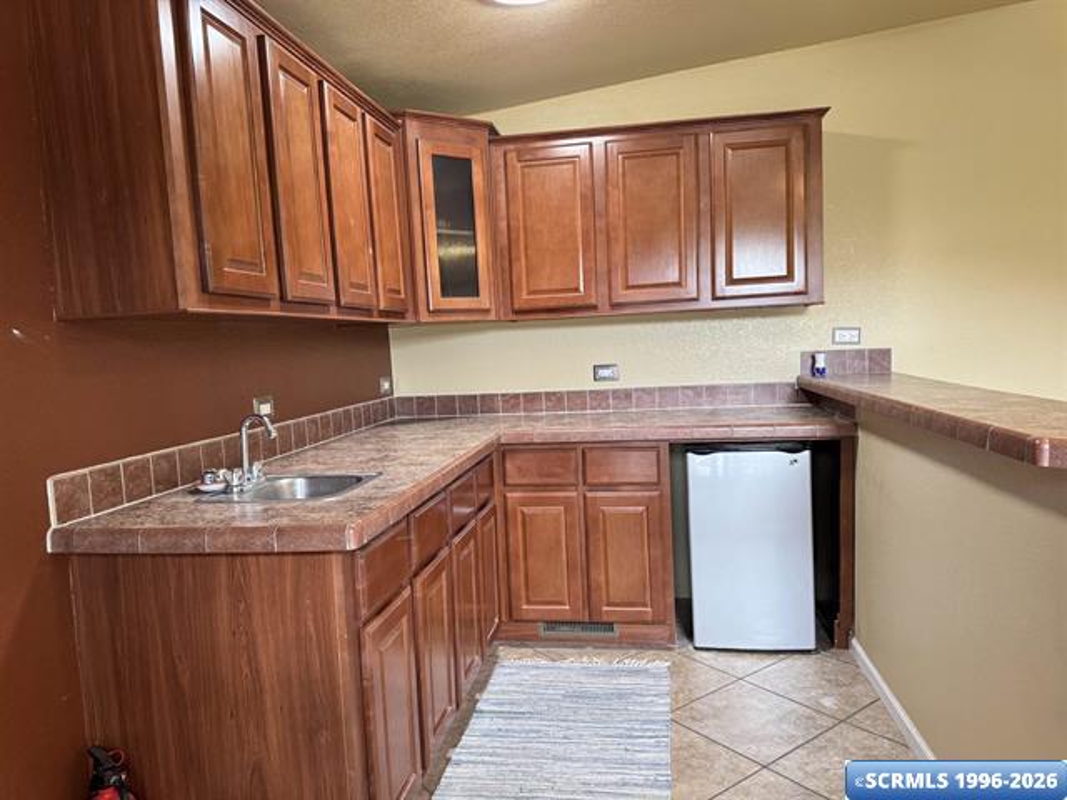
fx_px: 740
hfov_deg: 71.6
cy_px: 400
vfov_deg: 56.8
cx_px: 534
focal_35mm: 24
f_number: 1.78
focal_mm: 6.76
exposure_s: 1/60
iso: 400
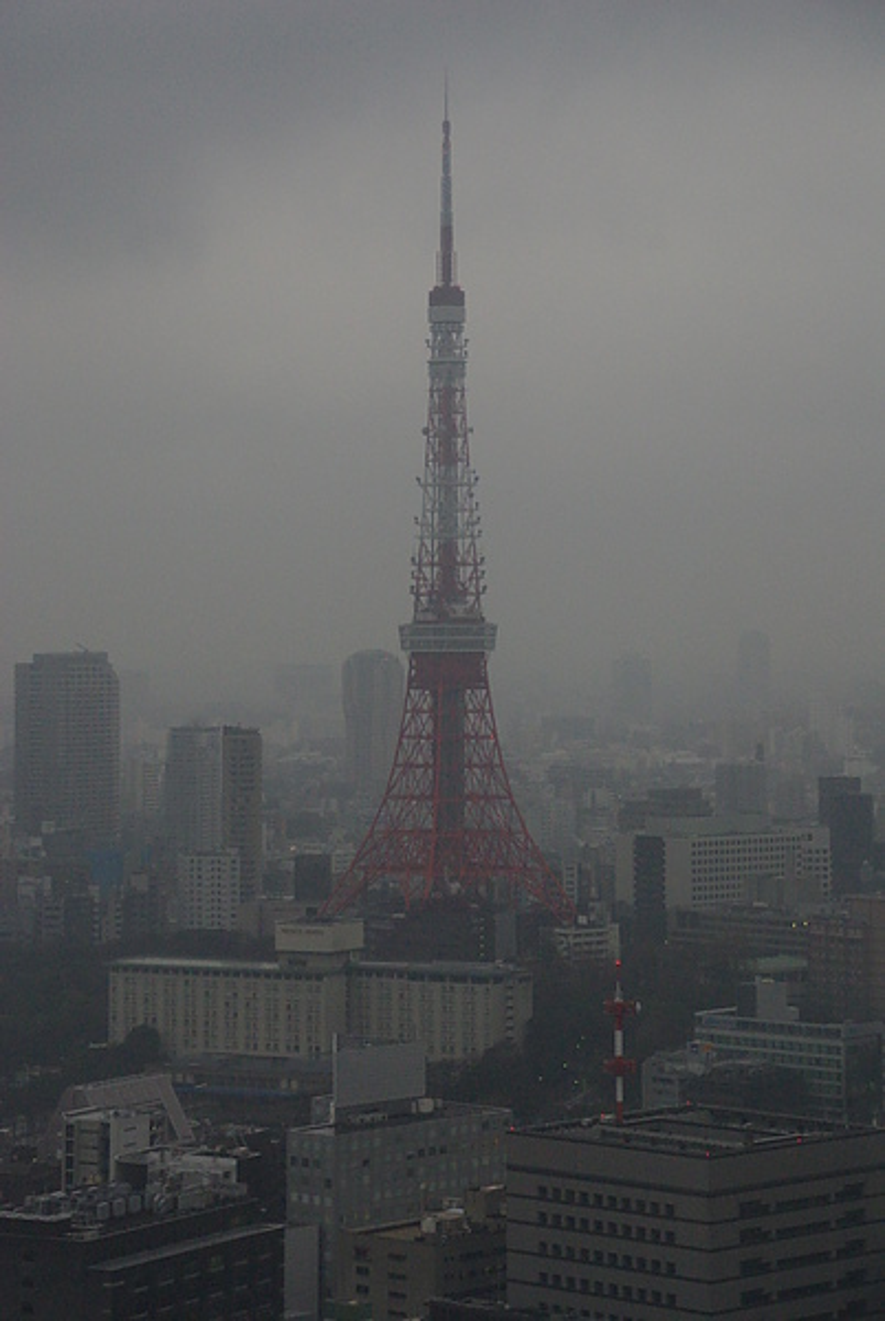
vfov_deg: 20.0
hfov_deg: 13.5
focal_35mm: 102
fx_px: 3748
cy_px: 660
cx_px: 442
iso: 800
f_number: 5.6
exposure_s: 1/125
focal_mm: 68
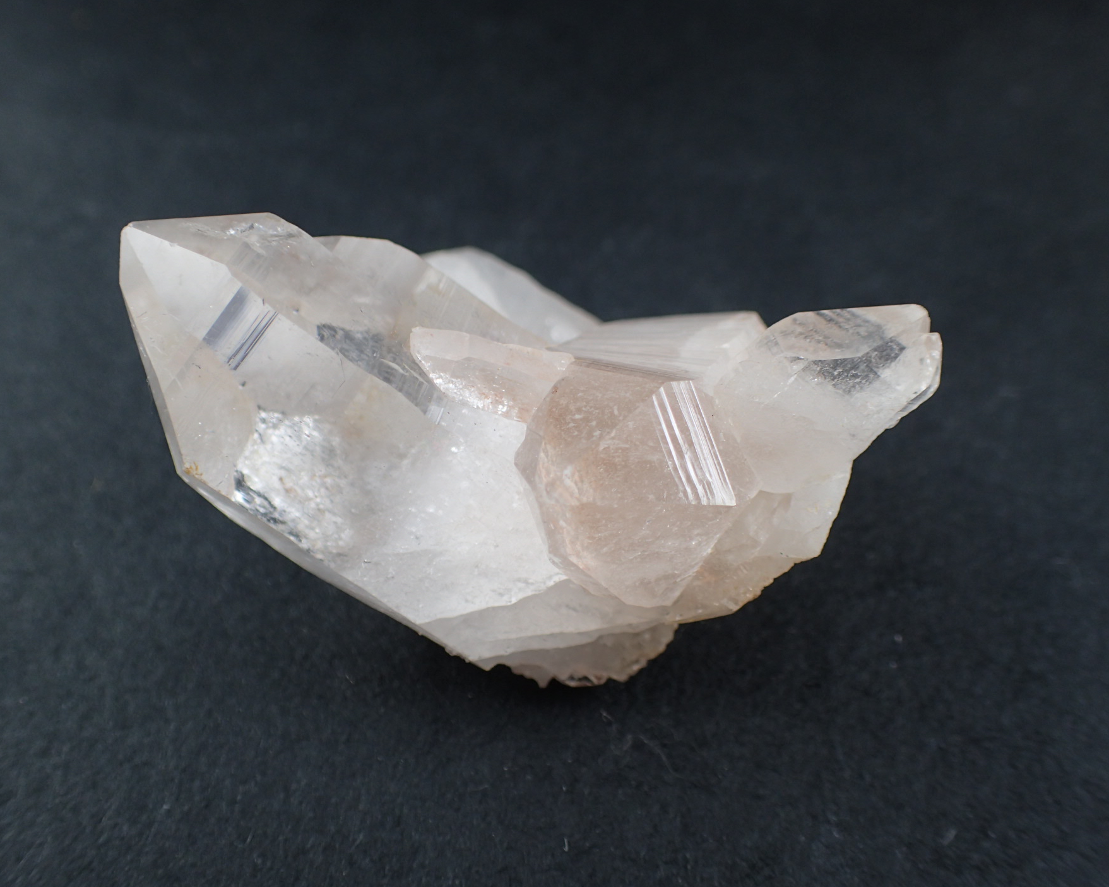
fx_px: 1050
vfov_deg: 45.8
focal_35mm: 32
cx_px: 532
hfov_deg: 55.6
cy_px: 442
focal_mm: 5.5
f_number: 2.3
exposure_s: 1/250
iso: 100
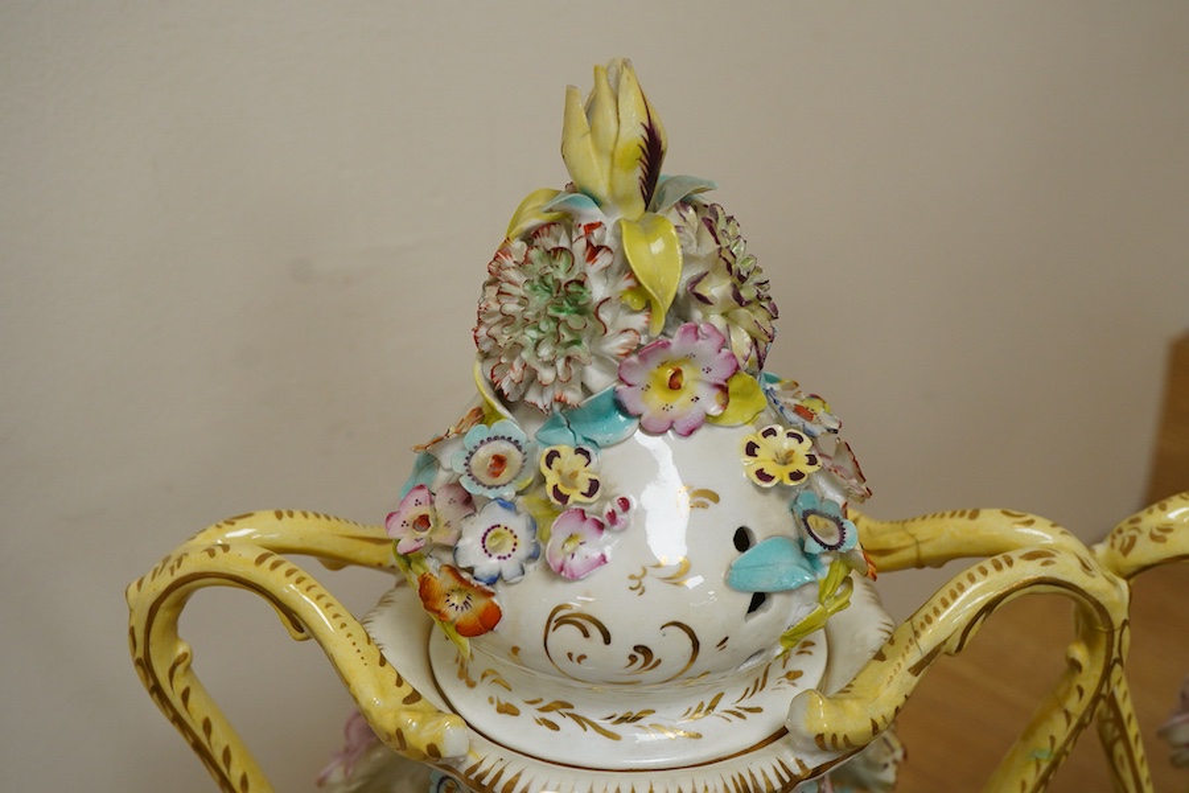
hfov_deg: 43.6
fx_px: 1486
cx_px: 594
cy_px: 396
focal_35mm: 45
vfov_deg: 29.9
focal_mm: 30
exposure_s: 1/125
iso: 1250
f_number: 10
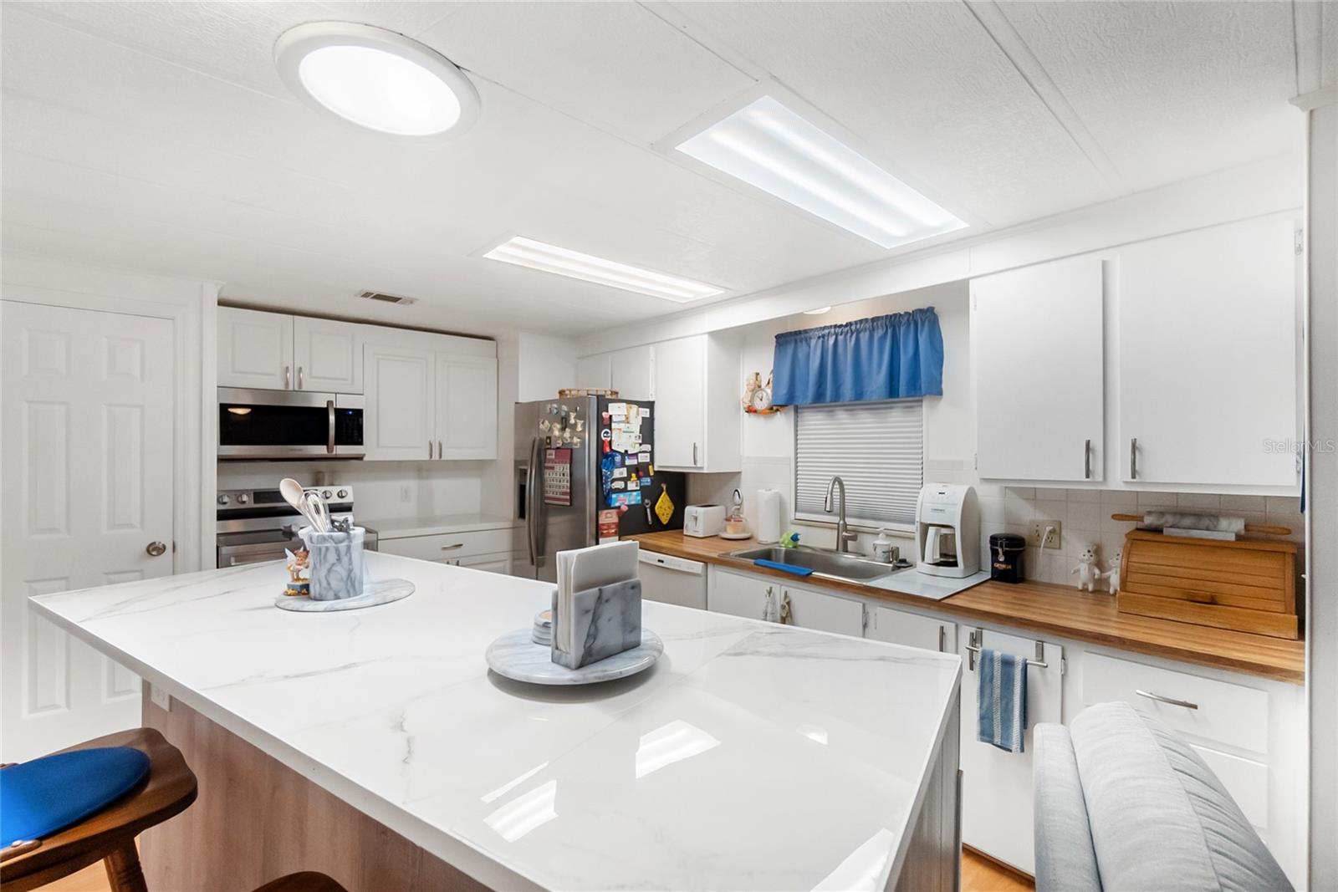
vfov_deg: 77.3
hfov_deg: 100.4
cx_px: 669
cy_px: 446
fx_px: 558
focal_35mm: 15
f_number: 4
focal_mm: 10
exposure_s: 1/500
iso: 1600
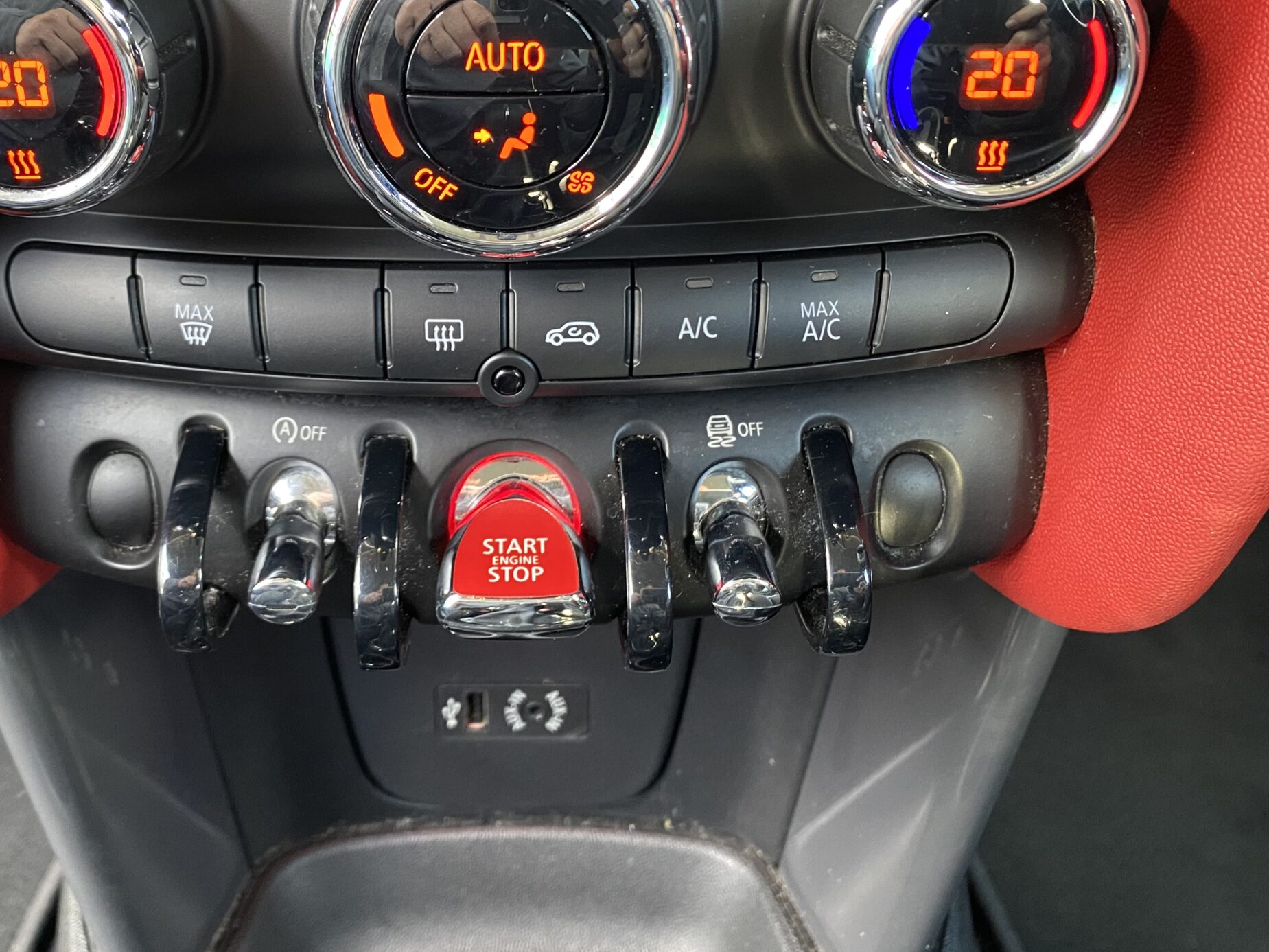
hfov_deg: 51.1
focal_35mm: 36
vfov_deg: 39.3
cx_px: 522
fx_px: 1320
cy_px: 335
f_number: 1.8
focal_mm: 4.25
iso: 500
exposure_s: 1/46
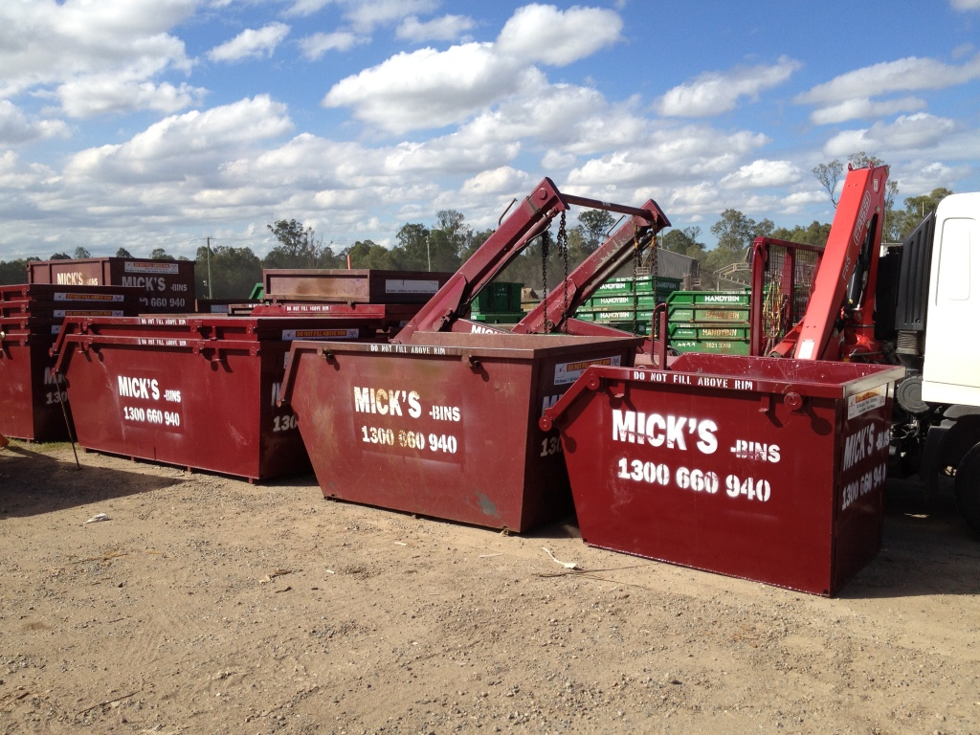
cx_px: 490
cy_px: 368
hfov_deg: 52.6
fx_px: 991
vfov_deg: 40.7
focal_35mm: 35
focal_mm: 4.28
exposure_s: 1/1842
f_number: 2.4
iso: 64
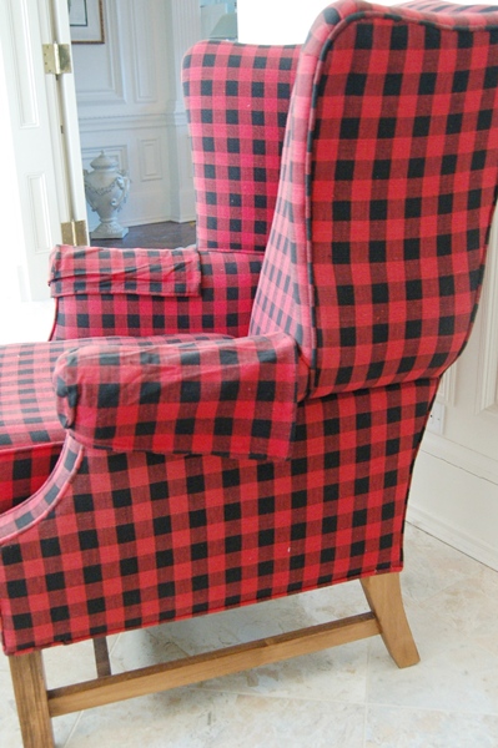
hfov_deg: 45.6
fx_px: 592
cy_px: 374
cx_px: 249
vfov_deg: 64.6
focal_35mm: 28
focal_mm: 19
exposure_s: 1/30
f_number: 3.5
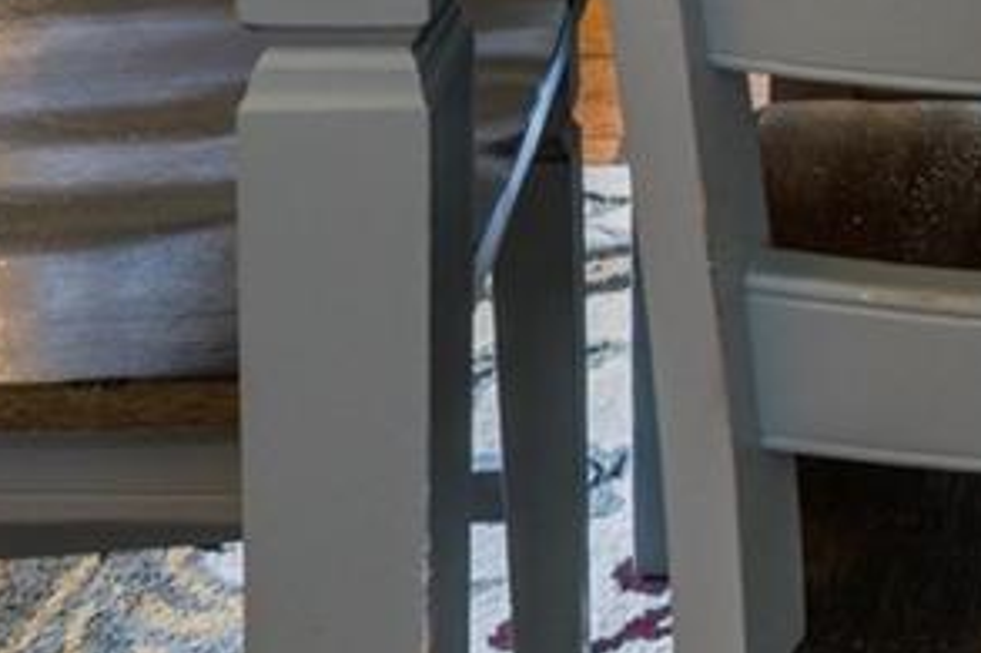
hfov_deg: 16.5
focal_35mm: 116
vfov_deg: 9.7
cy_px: -1177
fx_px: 3145
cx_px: 1349
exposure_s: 1.6
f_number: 9
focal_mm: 11
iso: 200
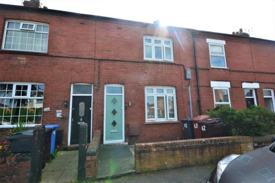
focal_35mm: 16
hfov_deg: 95.0
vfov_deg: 72.1
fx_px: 126
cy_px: 92
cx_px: 138
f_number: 10
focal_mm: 11
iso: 400
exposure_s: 1/320
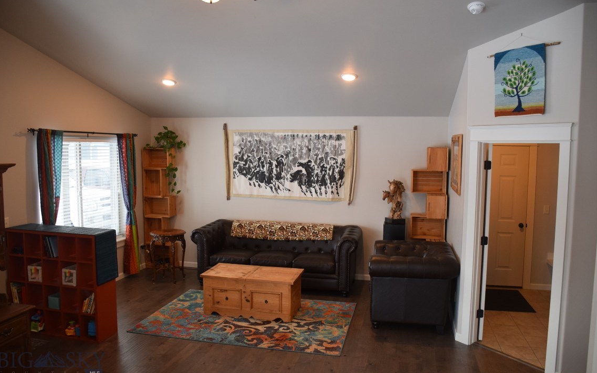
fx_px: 456
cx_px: 294
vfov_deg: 44.6
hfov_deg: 66.5
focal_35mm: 28
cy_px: 183
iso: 560
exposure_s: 1/60
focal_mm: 18
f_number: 4
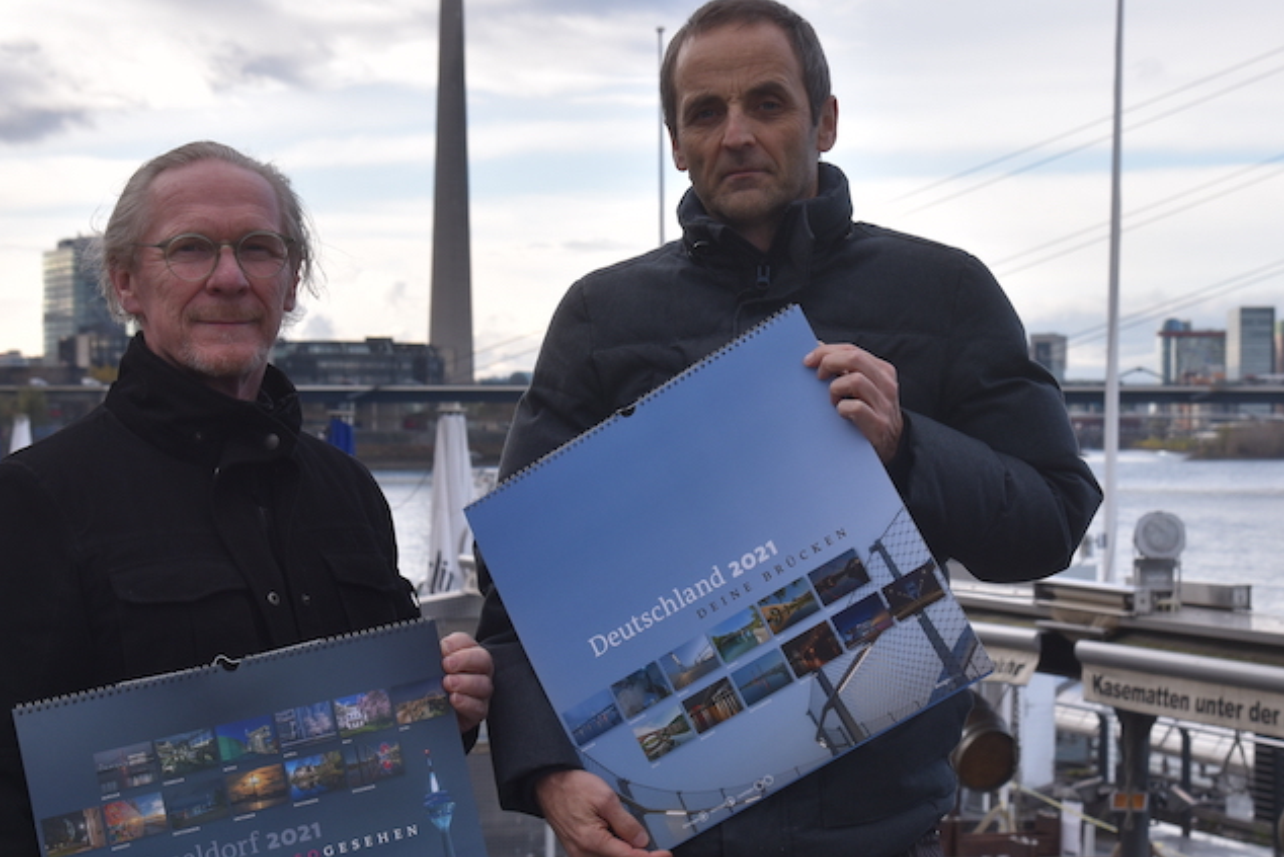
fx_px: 2996
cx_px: 680
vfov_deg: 16.3
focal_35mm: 84
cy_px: 452
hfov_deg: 24.2
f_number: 8
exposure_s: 1/250
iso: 250
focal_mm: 52
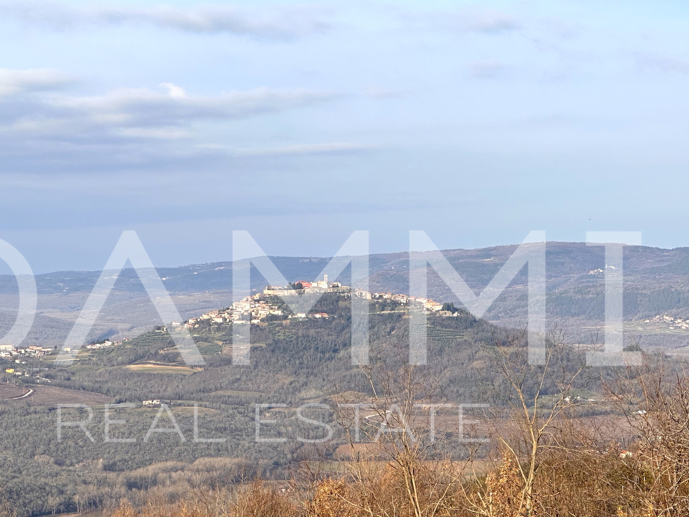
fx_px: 2090
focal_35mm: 105
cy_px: 337
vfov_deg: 14.1
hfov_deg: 18.7
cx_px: 273
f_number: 2.8
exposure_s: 1/686
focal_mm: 9
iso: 32
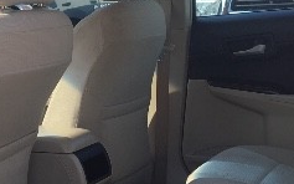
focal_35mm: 83
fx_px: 665
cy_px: 134
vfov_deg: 15.7
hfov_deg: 24.9
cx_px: 124
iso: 25
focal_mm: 4.15
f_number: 2.2
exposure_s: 1/513
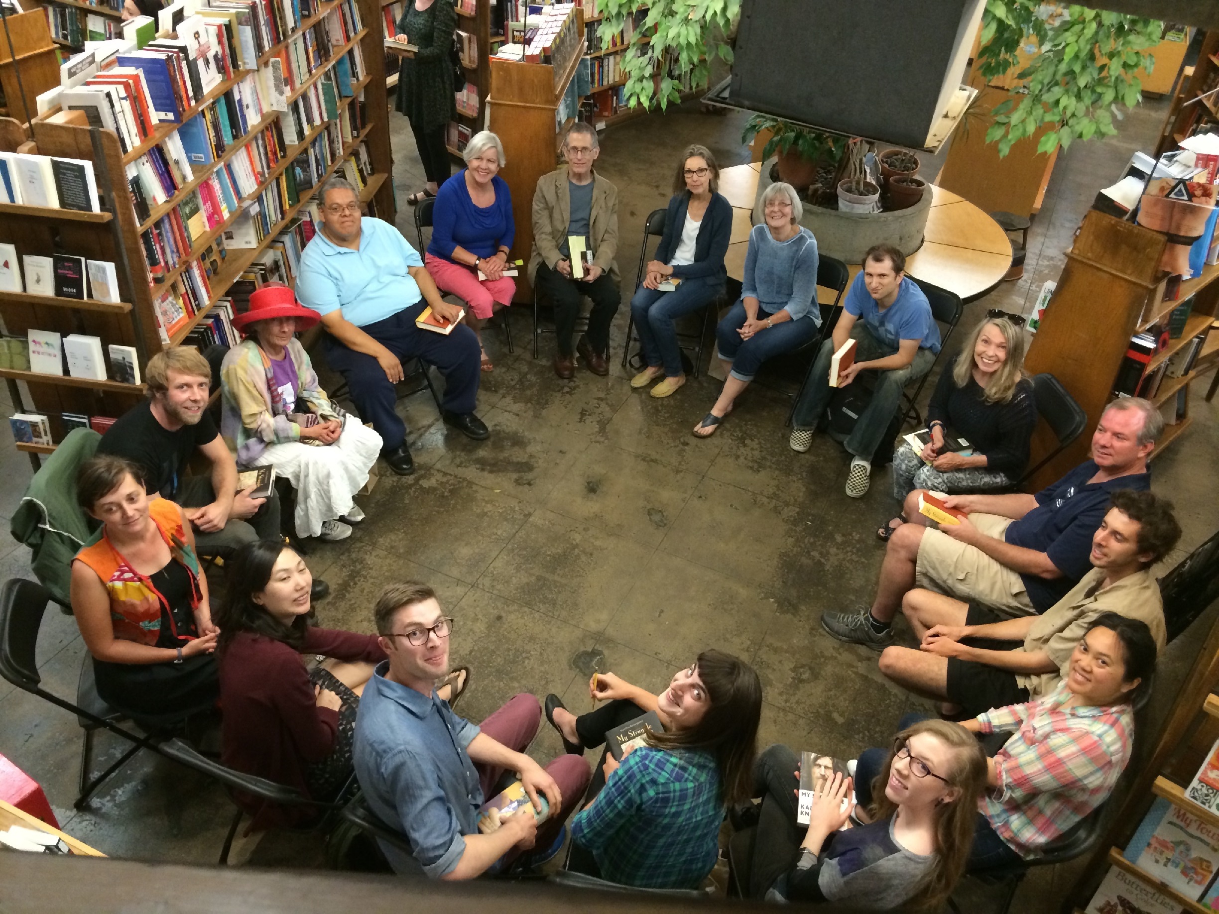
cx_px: 610
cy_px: 457
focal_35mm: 30
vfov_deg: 46.8
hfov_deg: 60.0
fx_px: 1056
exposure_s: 1/24
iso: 320
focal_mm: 4.12
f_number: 2.2
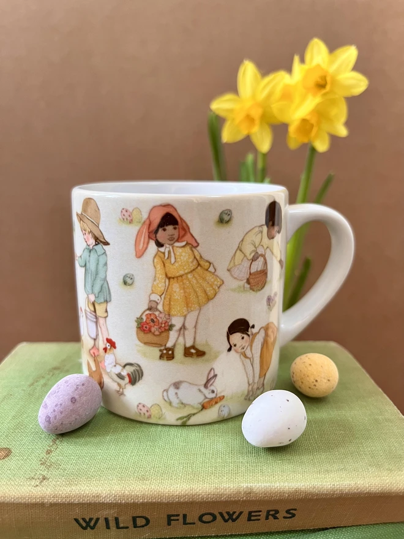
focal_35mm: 26
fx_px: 405
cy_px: 270
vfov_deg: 67.3
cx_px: 202
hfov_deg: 53.1
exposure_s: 1/60
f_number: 1.6
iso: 125
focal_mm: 5.1
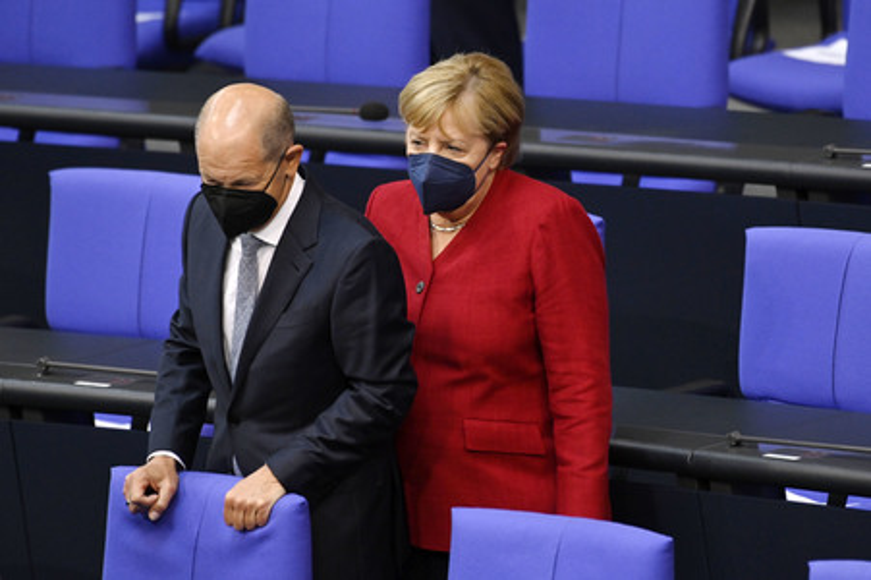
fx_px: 10154
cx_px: 436
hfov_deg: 4.9
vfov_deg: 3.3
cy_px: 290
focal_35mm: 420
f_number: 5.6
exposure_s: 1/320
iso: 5000
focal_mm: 420
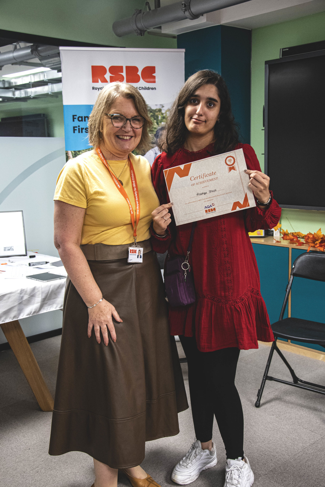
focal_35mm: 42
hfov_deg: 31.9
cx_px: 162
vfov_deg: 46.4
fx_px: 569
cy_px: 244
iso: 2000
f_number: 4.5
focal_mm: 28
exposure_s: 1/80
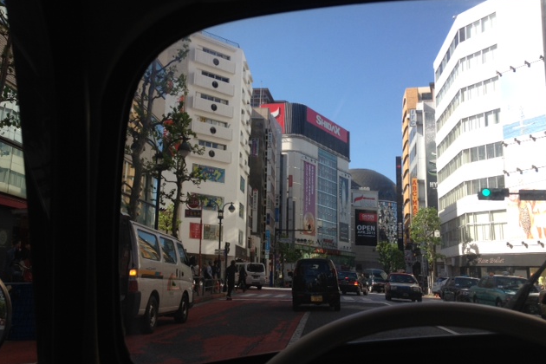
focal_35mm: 37
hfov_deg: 51.9
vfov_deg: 35.9
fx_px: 561
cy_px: 189
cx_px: 275
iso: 64
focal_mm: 4.28
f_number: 2.4
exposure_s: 1/890
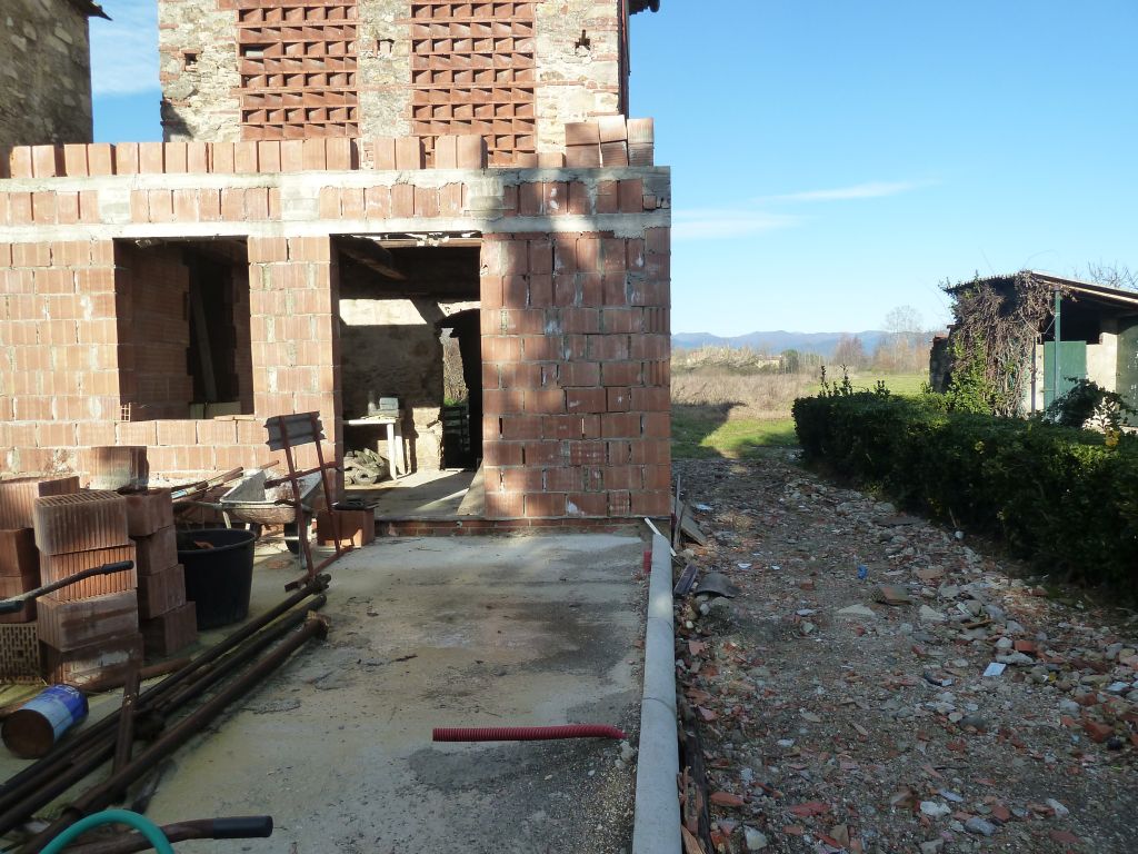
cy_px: 427
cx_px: 569
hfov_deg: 69.4
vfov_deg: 54.9
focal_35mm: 25
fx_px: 822
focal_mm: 4.1
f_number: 4
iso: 125
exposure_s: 1/320
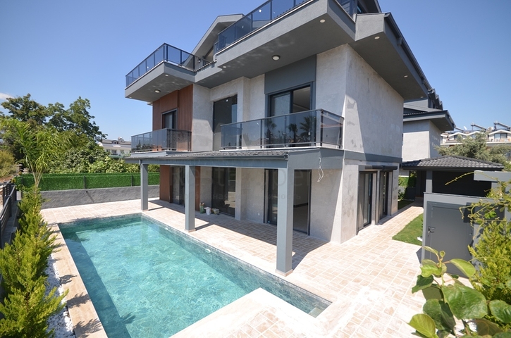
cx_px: 256
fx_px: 212
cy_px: 169
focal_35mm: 15
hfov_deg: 100.5
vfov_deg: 77.1
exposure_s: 1/200
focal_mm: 10
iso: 100
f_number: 8
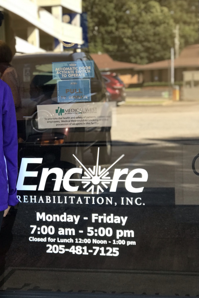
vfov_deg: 25.7
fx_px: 655
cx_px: 55
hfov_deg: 17.2
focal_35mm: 79
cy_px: 163
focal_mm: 6.6
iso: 40
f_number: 2.8
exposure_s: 1/60
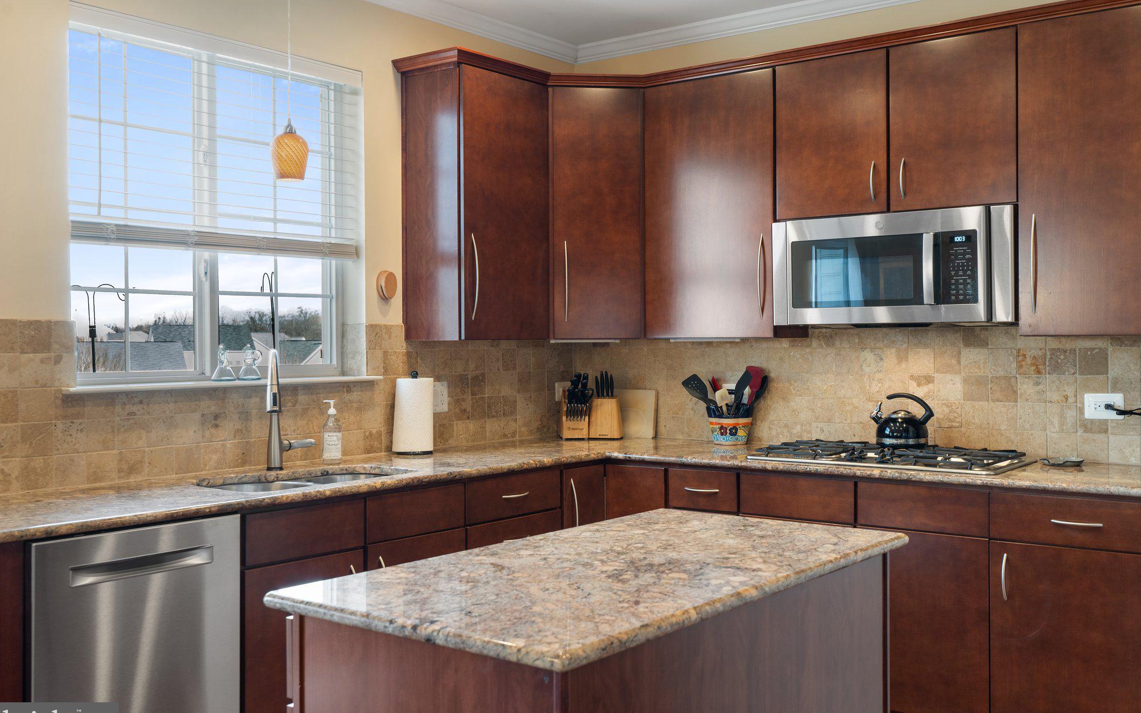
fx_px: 1119
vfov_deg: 35.3
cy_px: 360
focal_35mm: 36
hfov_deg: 54.0
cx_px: 570
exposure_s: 1/4
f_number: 8
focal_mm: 35
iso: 500
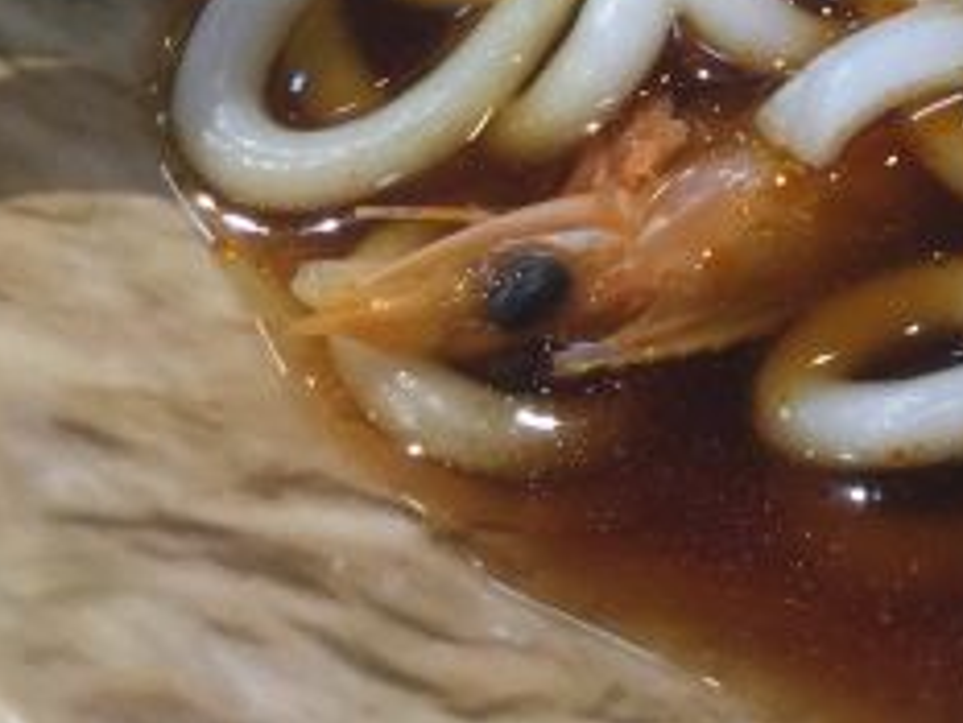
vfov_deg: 16.6
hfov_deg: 20.4
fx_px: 2422
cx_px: 1273
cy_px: -35
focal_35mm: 87
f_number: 2.2
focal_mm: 4.15
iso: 50
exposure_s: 1/30
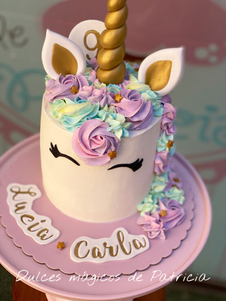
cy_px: 150
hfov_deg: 28.0
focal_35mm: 52
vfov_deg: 36.8
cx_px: 113
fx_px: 453
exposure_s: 1/786
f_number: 2
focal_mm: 6
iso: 20
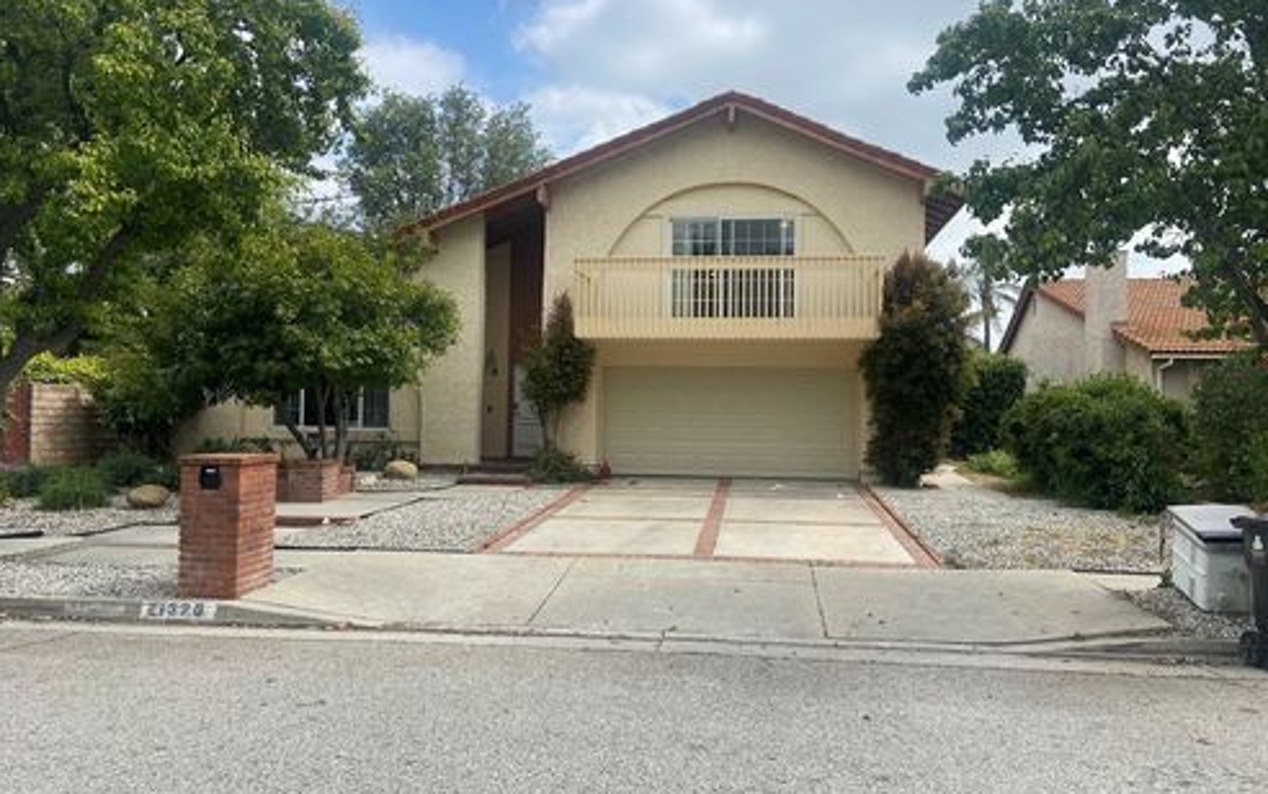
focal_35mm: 28
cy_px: 378
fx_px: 968
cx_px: 637
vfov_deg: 44.6
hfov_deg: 66.4
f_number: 1.8
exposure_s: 1/2268
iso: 32
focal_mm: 4.25
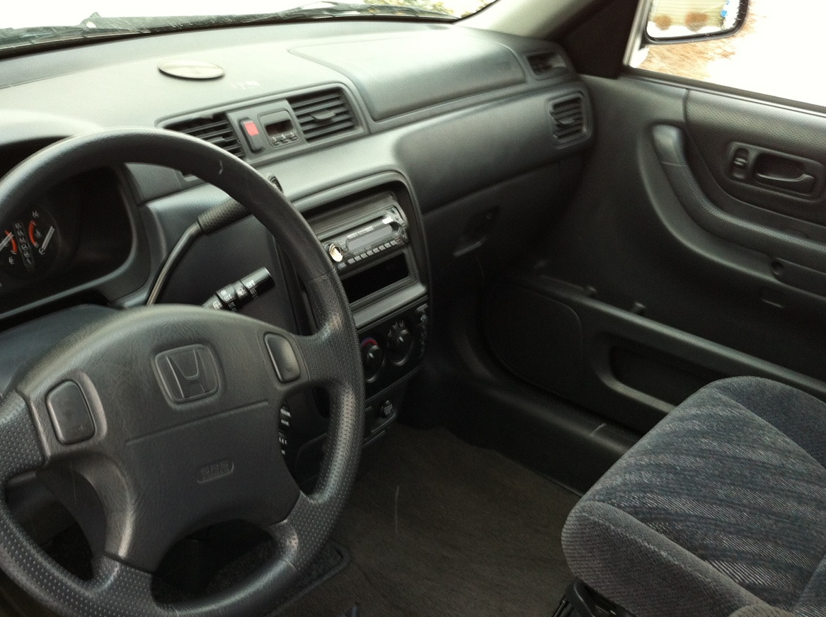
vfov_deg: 30.1
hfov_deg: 39.2
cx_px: 270
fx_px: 1143
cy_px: 252
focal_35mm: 48
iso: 80
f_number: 2.8
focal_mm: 3.85
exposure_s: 1/15
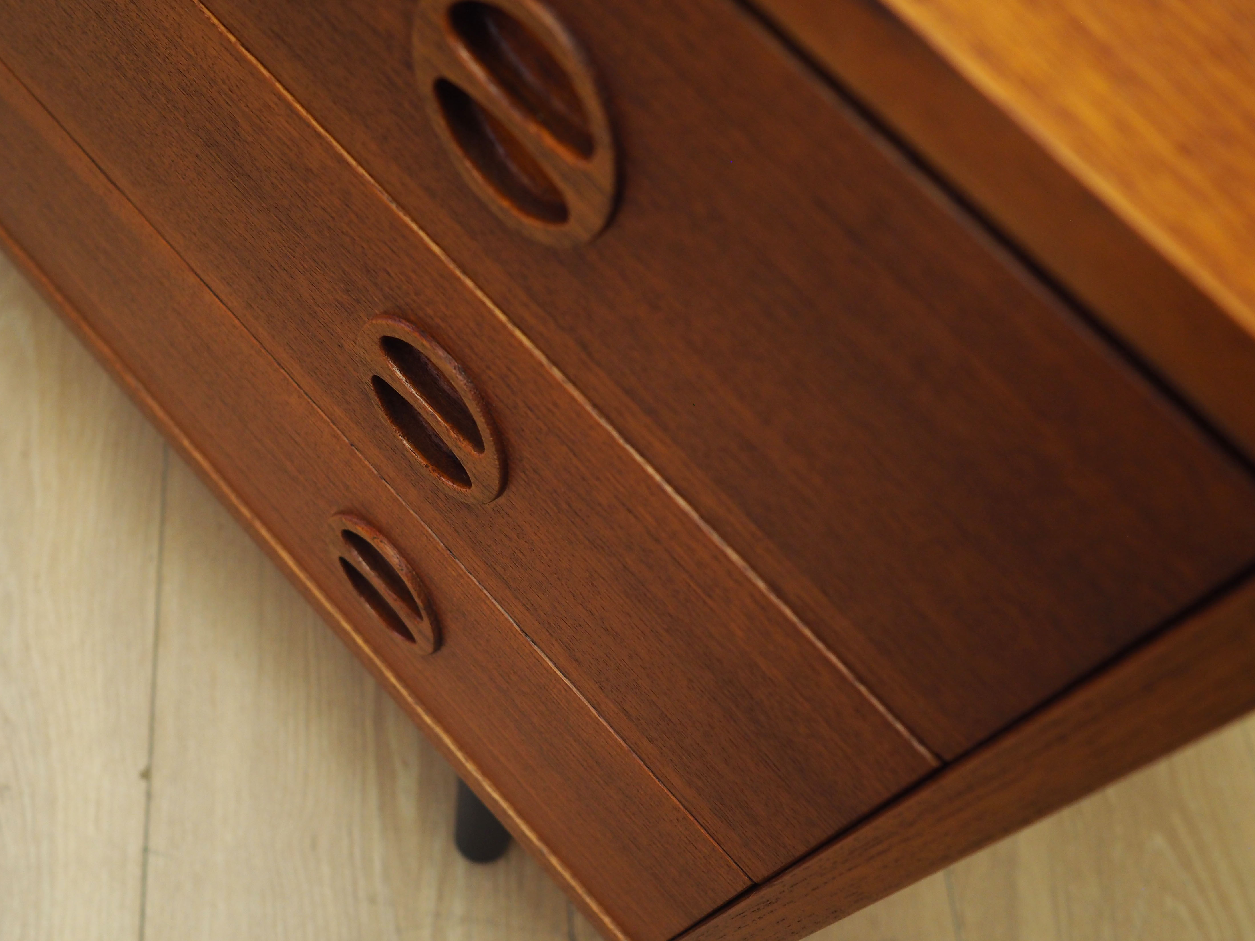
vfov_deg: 36.8
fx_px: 1414
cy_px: 503
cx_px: 568
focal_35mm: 39
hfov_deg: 47.8
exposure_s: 1/40
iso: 500
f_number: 3.2
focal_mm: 17
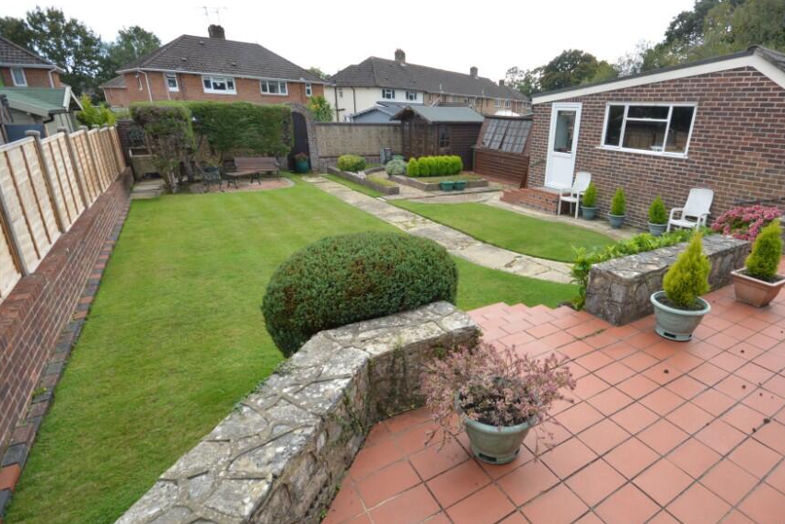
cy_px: 275
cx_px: 468
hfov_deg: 88.9
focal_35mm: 18
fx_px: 393
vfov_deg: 67.4
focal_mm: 10
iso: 400
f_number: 8
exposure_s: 1/320
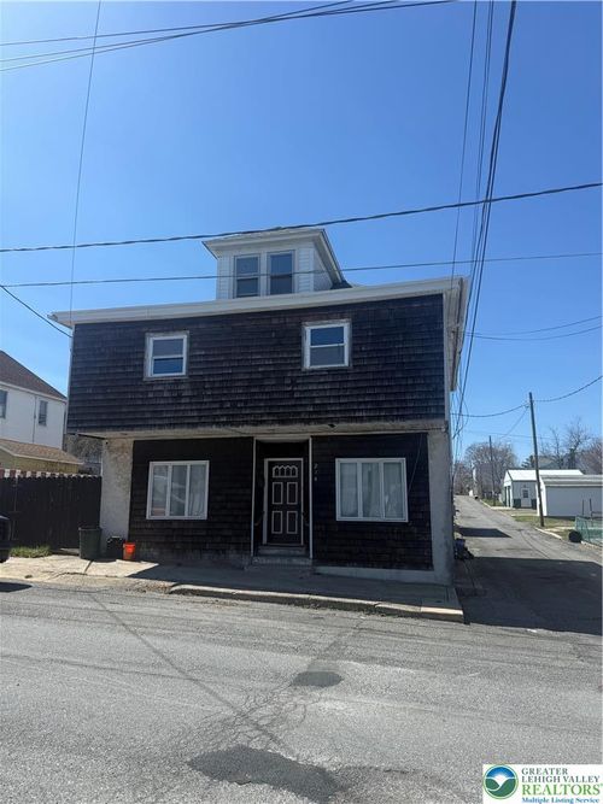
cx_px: 302
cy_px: 402
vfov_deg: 71.6
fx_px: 558
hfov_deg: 56.8
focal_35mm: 24
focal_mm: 6.76
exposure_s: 1/4405
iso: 80
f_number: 1.78
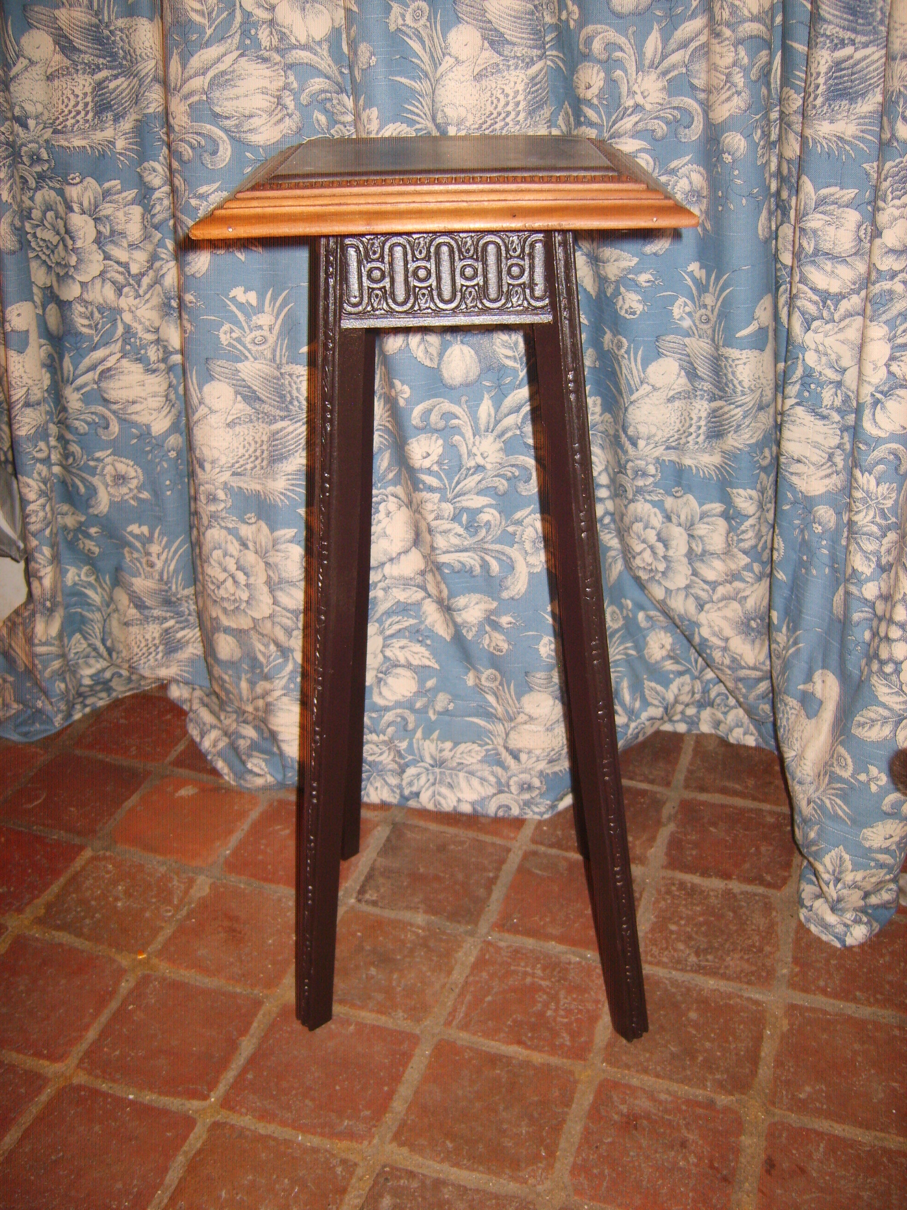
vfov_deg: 52.6
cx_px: 454
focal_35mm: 35
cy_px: 605
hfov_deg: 40.7
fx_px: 1223
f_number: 2.8
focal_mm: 7.4
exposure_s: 1/30
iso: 100
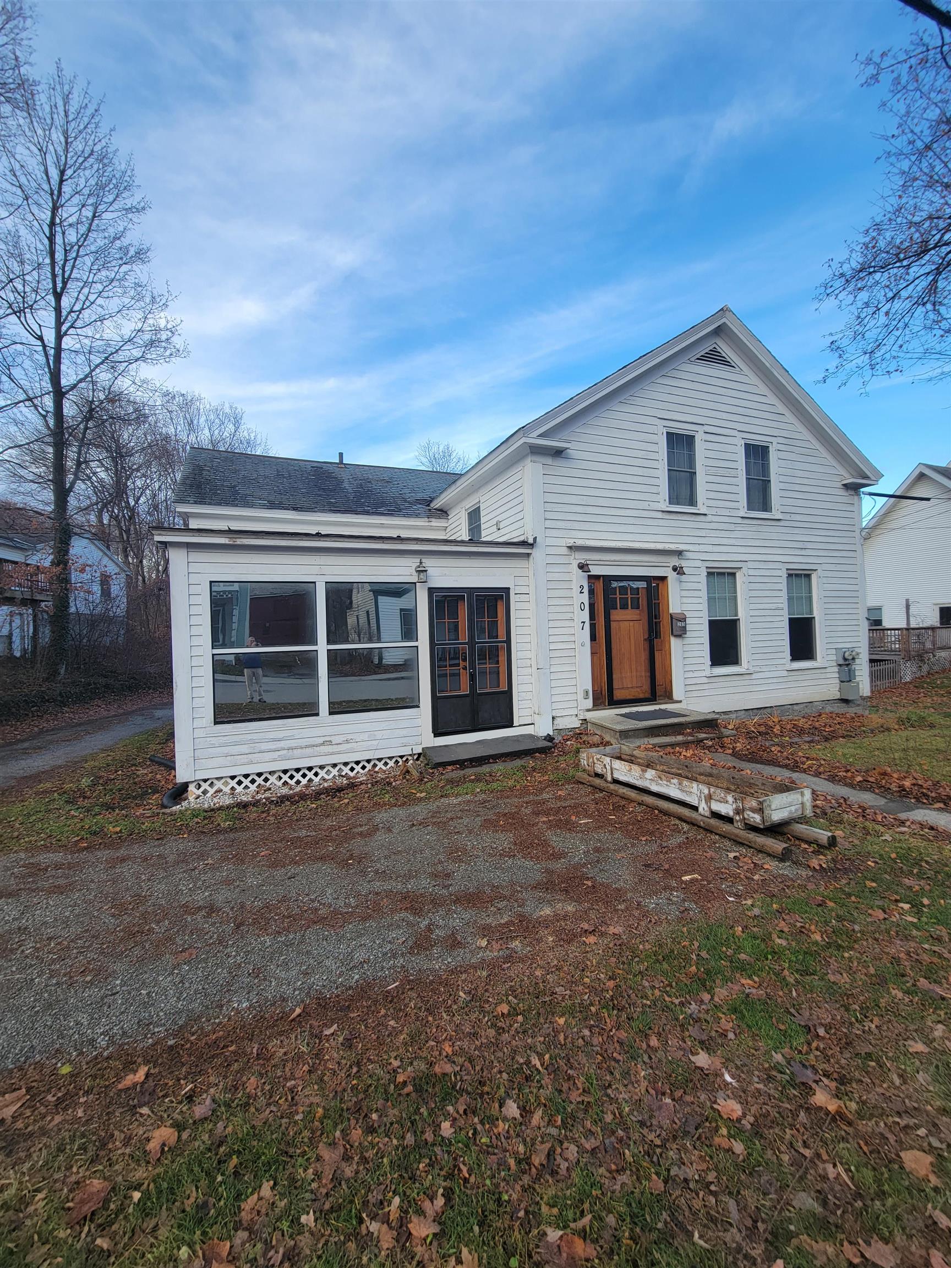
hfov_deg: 89.9
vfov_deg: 106.2
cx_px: 476
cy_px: 634
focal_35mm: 13
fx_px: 476
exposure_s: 1/356
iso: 50
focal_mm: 2.2
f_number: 2.2
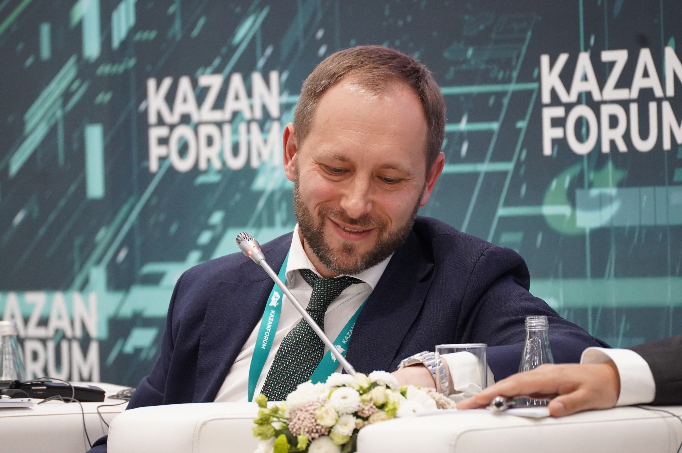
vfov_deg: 3.9
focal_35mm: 348
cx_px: 341
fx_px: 6587
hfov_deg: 5.9
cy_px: 226
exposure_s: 1/125
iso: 3200
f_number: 5.6
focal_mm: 232
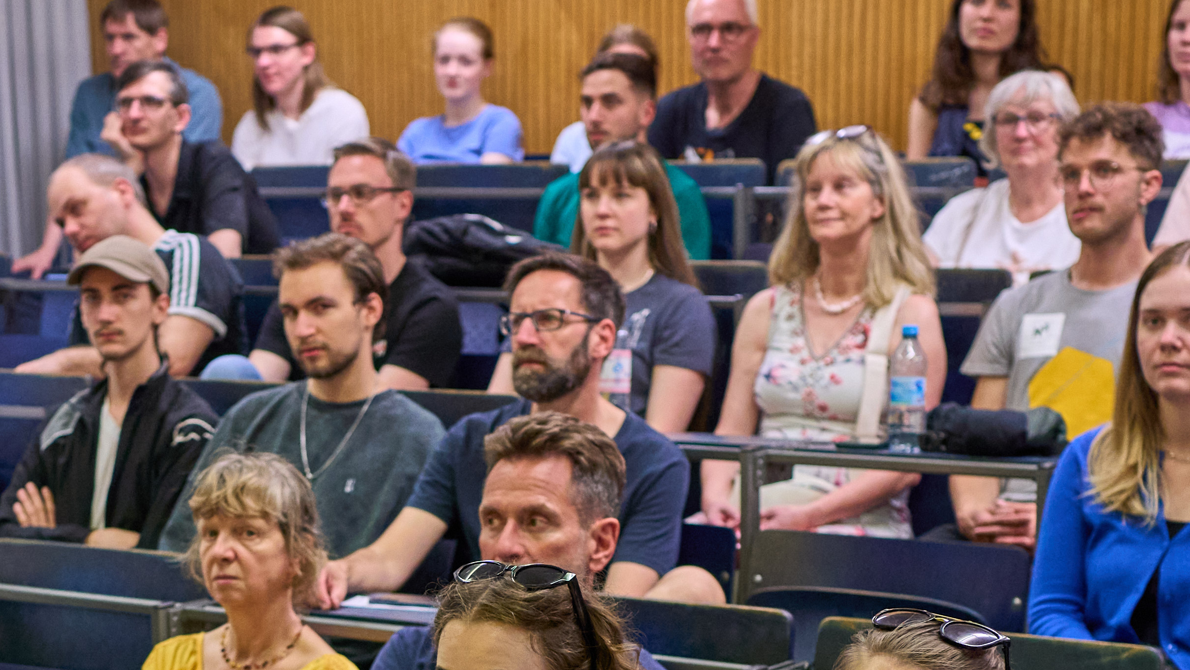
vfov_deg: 13.0
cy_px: 812
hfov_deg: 23.3
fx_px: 2872
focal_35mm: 91
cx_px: 358
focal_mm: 35
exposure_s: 1/320
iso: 2000
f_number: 2.8
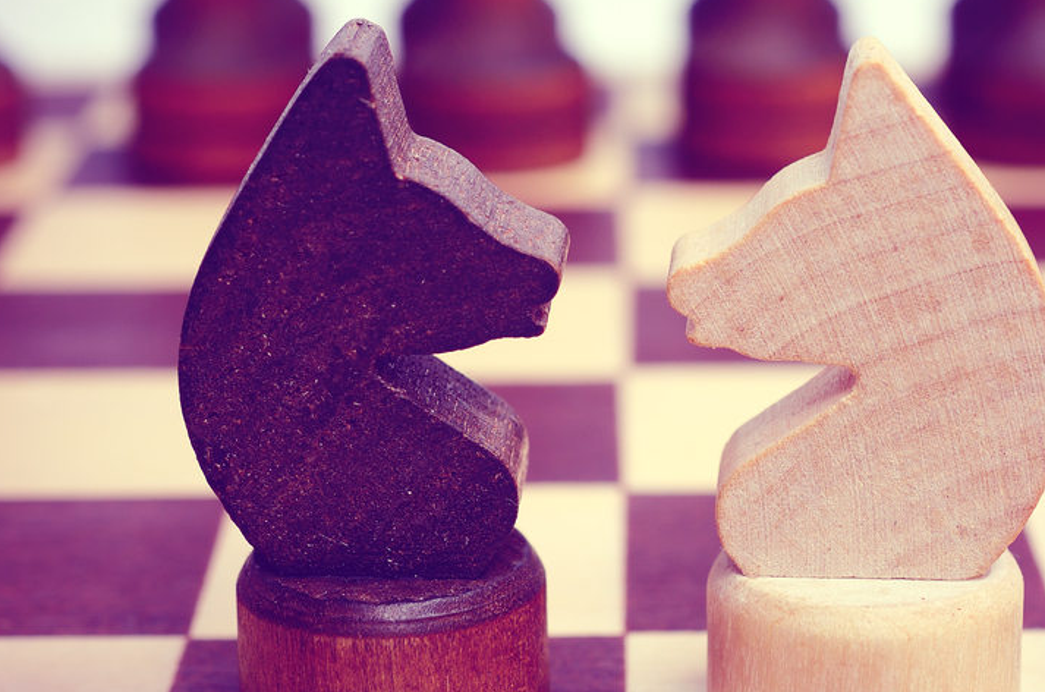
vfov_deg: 12.9
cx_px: 610
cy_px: 285
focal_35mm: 106
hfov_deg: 19.3
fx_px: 3070
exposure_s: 1/200
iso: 100
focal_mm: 40
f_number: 7.1
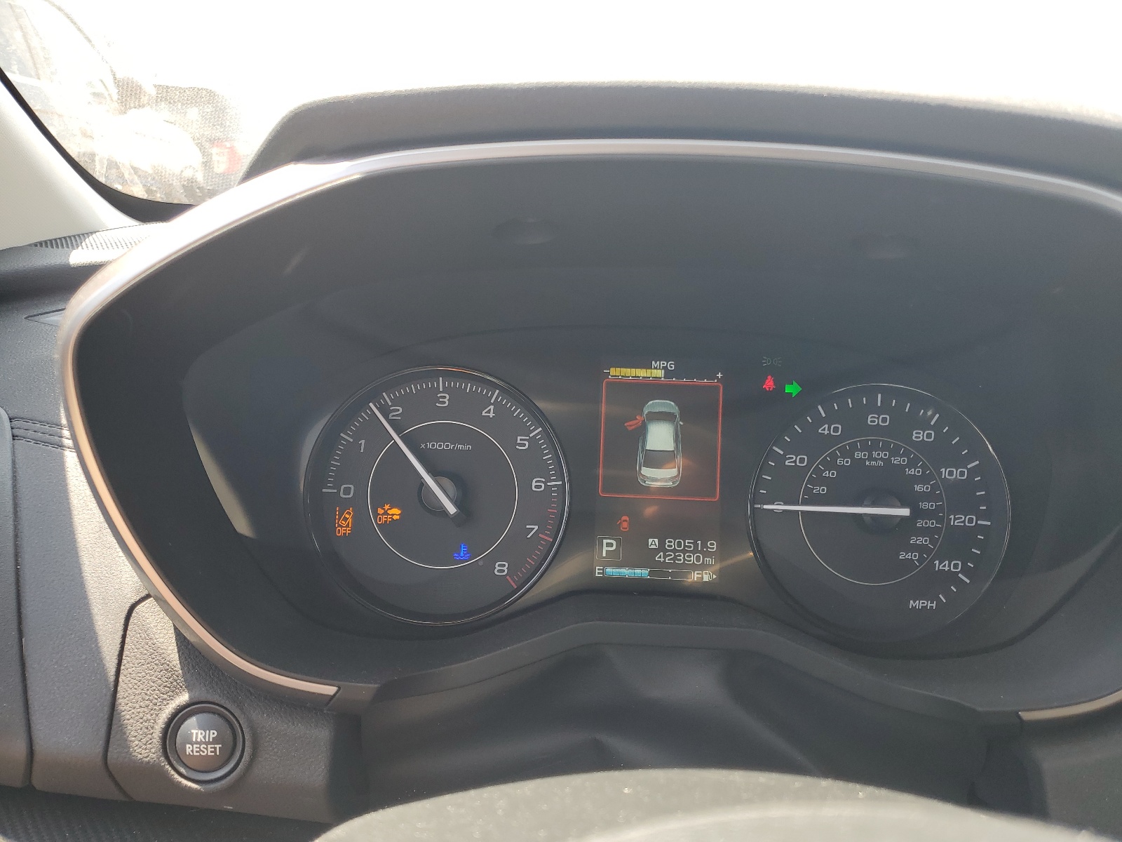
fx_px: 843
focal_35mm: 26
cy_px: 421
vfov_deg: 53.1
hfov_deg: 67.3
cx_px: 561
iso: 50
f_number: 1.5
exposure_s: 1/294
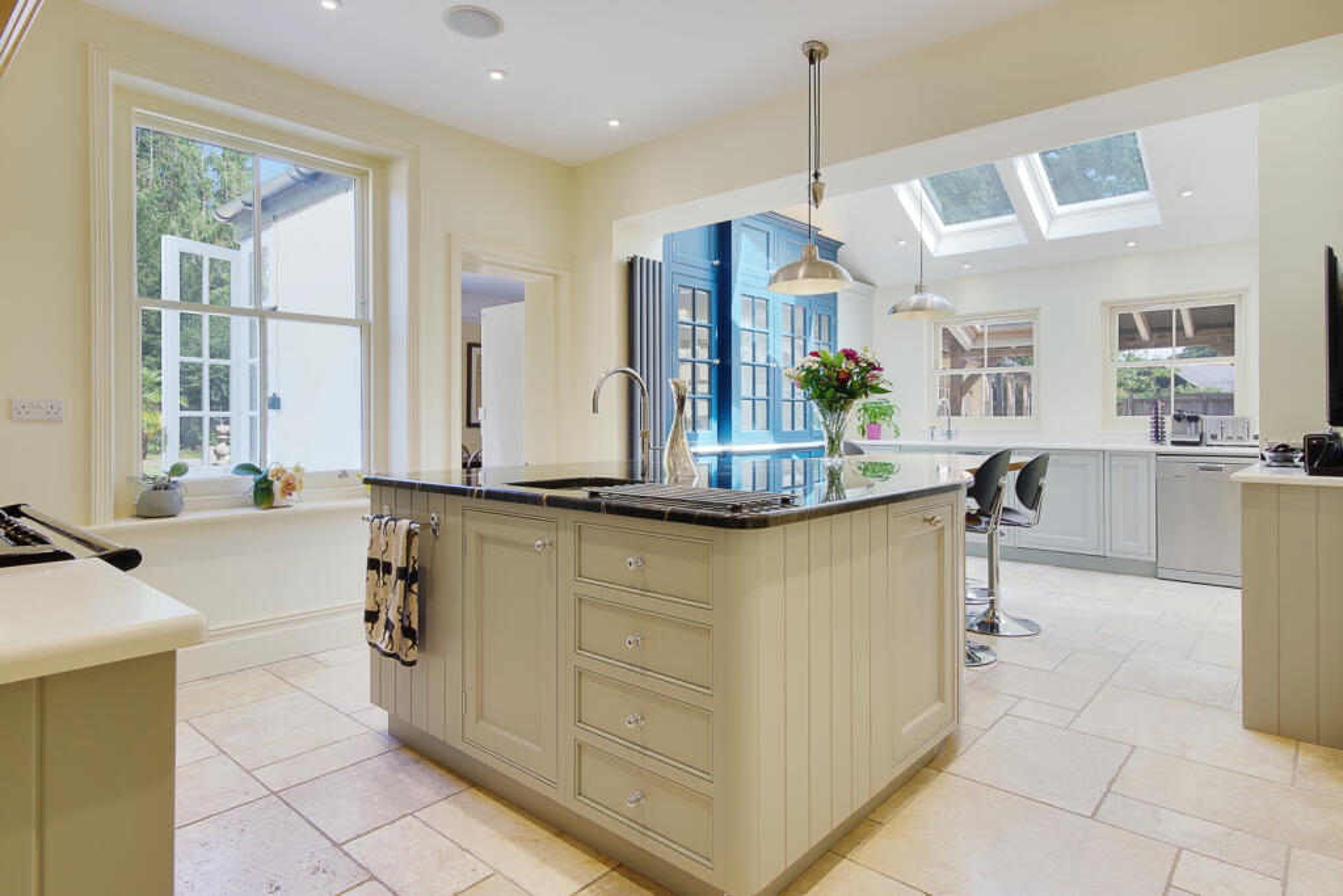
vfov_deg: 64.6
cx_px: 672
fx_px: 709
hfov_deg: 86.9
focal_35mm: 19
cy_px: 448
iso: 100
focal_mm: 13
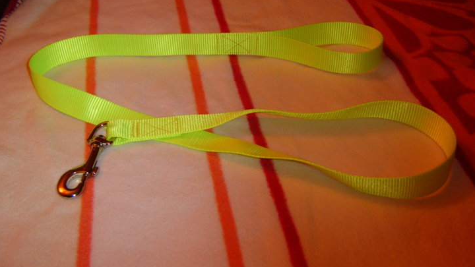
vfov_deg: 34.7
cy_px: 134
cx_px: 237
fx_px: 428
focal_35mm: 34
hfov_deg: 58.0
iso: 141
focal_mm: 8.13
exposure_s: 1/30
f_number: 2.7
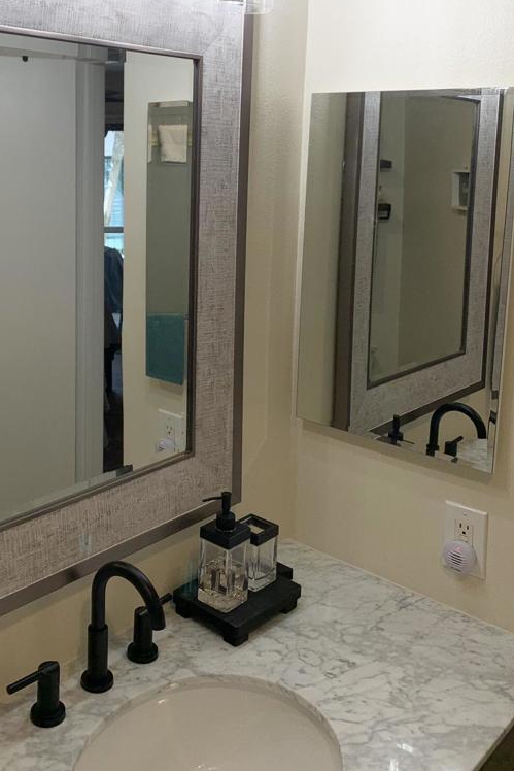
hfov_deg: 35.6
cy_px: 255
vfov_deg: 50.9
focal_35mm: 37
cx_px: 166
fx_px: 792
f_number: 1.8
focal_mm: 4.25
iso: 25
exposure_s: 1/165
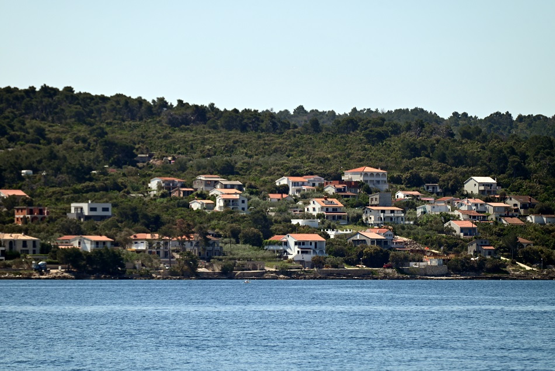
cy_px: 186
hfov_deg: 6.9
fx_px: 4626
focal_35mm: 300
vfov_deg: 4.6
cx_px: 278
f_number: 5.6
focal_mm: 300
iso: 180
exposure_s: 1/1000
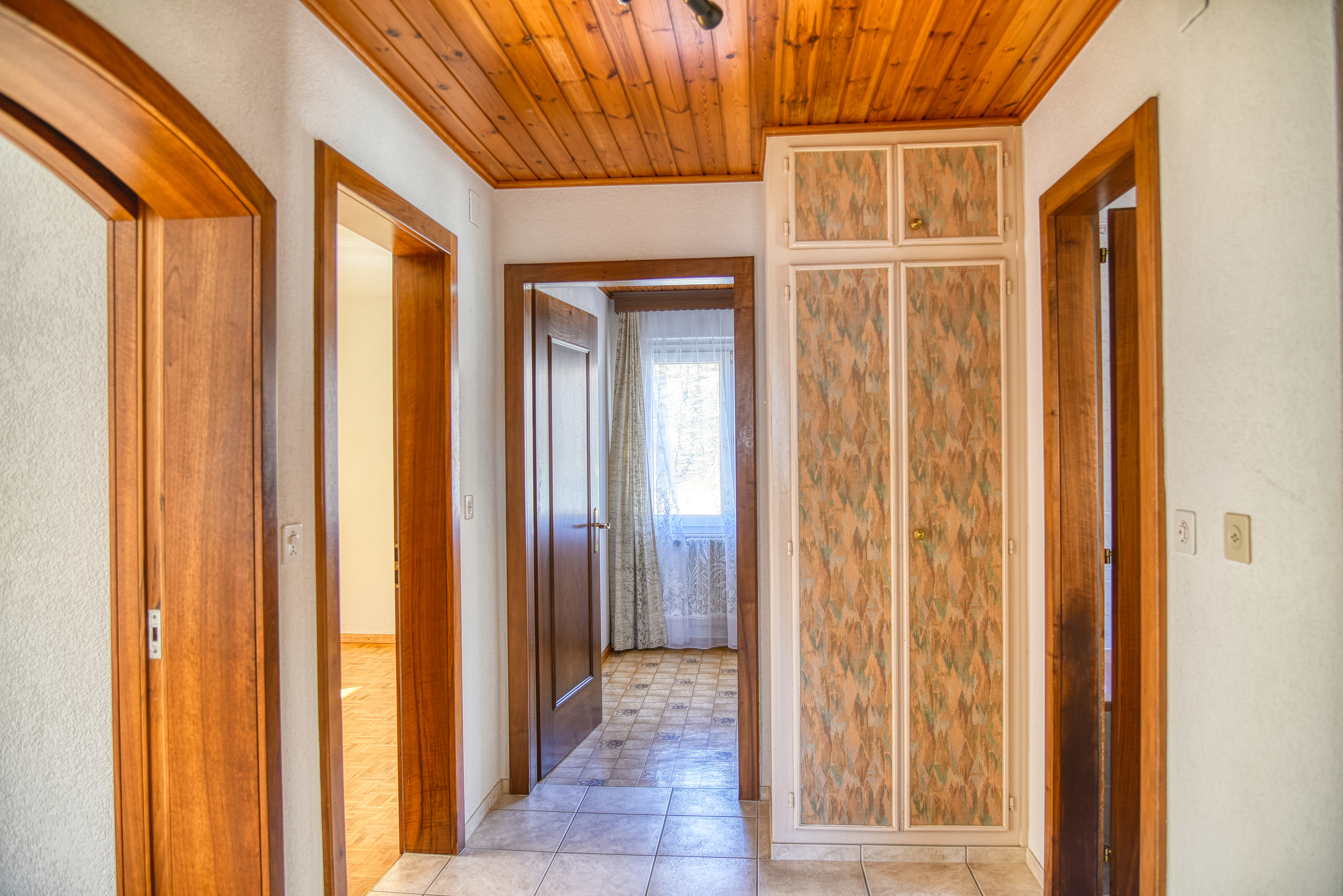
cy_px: 448
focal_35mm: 24
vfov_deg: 53.2
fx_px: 896
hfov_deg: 73.7
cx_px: 672
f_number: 5.6
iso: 250
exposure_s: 1/125
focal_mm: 24
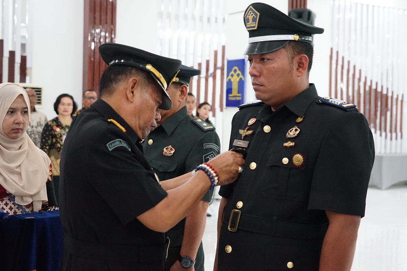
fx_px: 622
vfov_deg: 24.6
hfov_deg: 36.2
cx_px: 204
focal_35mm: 55
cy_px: 136
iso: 8000
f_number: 5
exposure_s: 1/60
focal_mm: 55
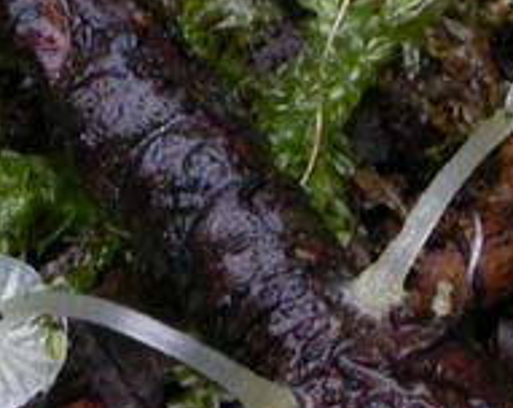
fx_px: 9561
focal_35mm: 631
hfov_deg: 3.1
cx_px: 164
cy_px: 134
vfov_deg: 2.4
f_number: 10.3
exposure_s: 1/15
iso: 200
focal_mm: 32
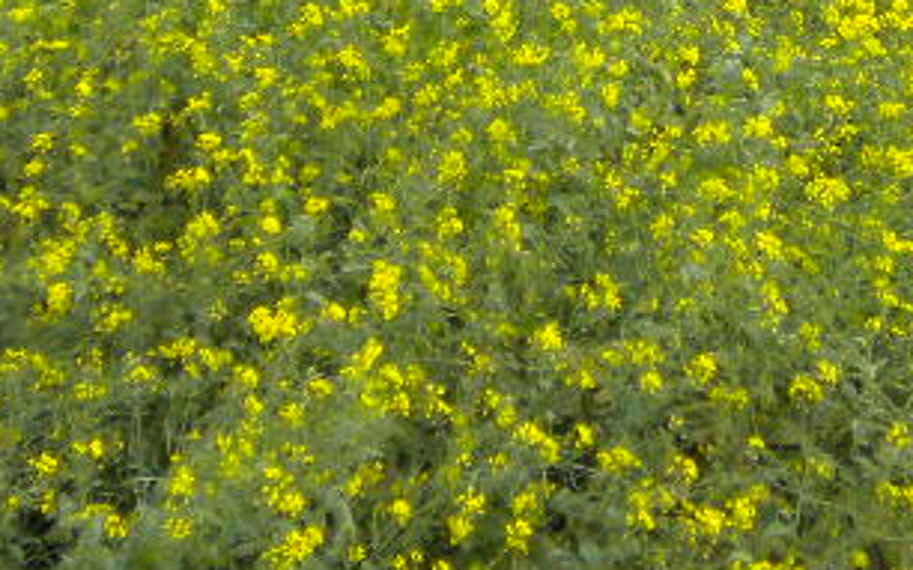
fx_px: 3084
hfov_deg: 16.8
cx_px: 600
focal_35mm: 124
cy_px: -489
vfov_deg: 9.9
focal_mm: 6.3
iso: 80
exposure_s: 1/189
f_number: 3.1
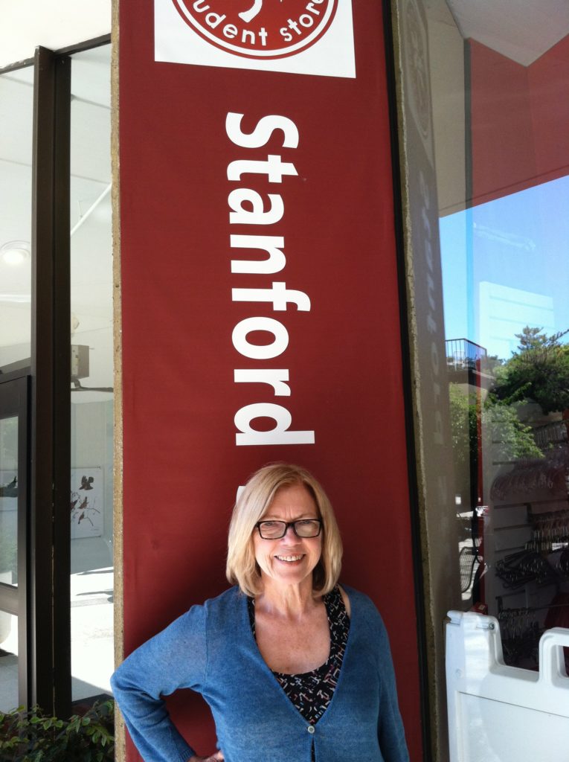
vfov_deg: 52.7
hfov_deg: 40.6
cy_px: 381
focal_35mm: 35
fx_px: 769
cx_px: 284
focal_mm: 3.85
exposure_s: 1/60
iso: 80
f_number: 2.8
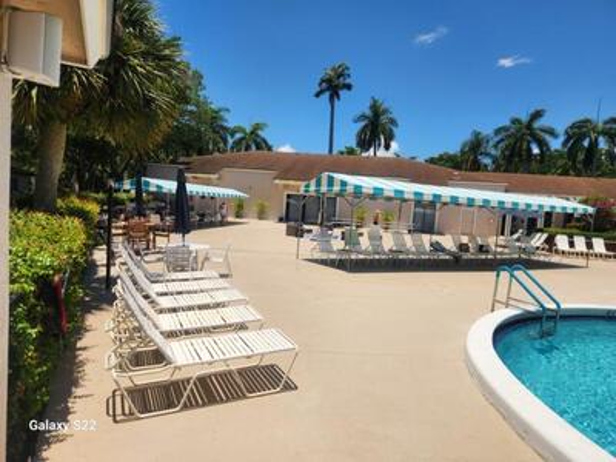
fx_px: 409
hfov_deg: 73.9
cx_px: 308
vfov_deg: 58.9
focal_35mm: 23
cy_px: 231
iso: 20
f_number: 1.8
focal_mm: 5.4
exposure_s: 1/3168
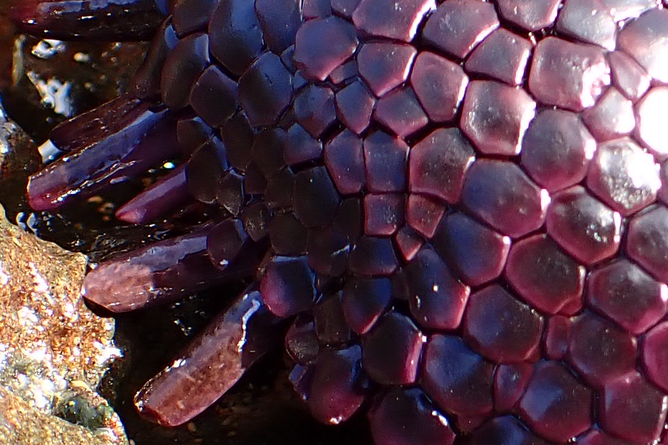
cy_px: 374
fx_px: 2134
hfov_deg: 17.4
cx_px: 664
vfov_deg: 11.9
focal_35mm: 115
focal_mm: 5.4
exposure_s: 1/125
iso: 100
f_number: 3.2
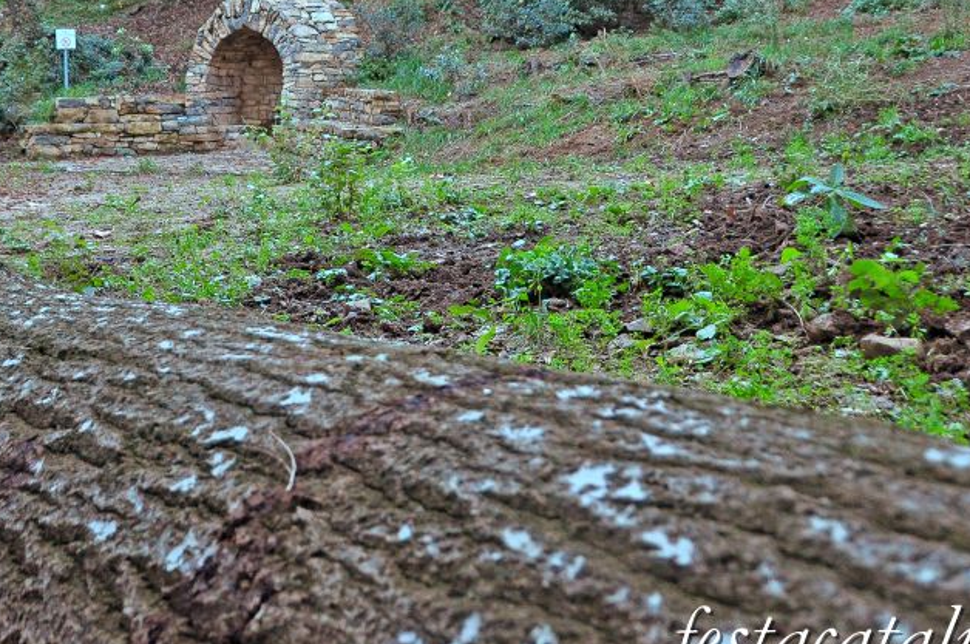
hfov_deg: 43.9
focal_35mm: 44
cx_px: 321
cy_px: 168
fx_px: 1184
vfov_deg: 30.0
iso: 1600
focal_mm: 18
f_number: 3.5
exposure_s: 1/40
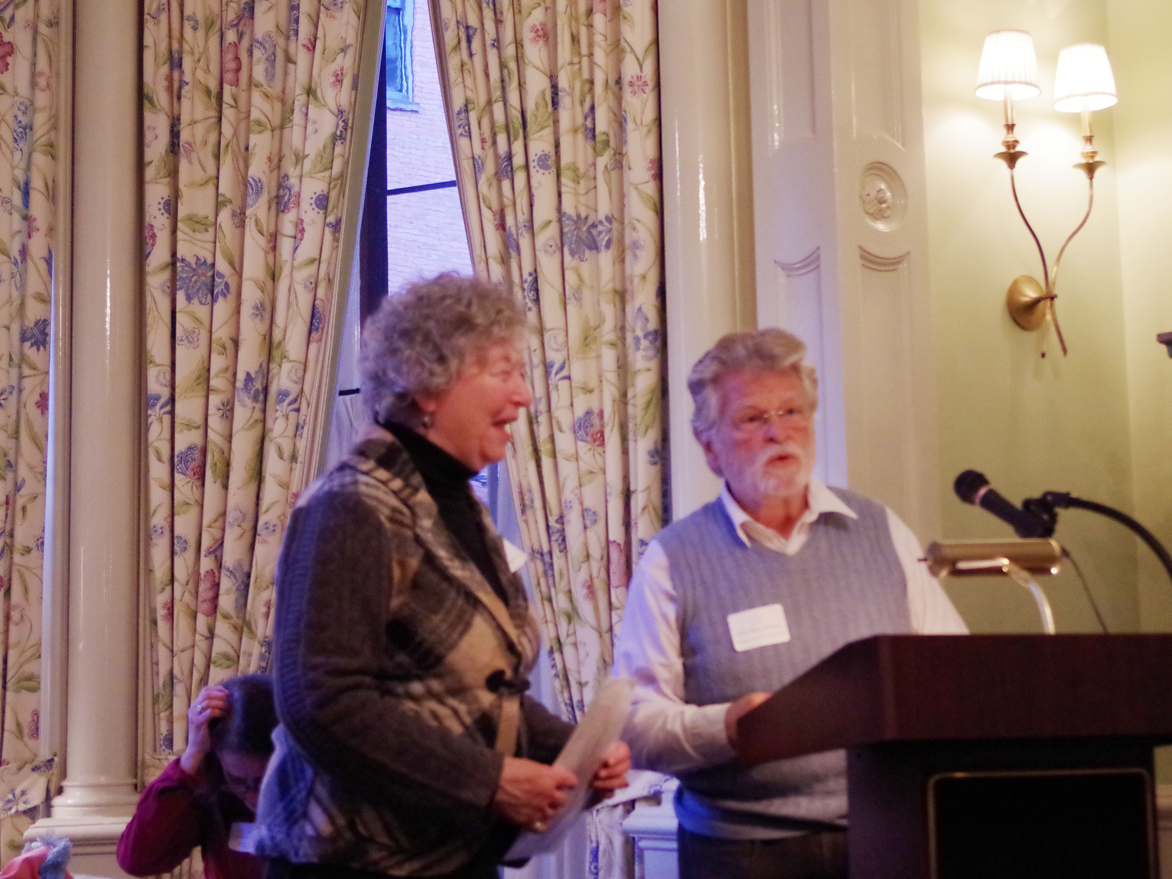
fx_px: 2099
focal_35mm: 62
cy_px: 440
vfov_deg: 23.7
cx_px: 661
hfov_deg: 31.2
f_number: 4.5
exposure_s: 1/80
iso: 3200
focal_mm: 37.5
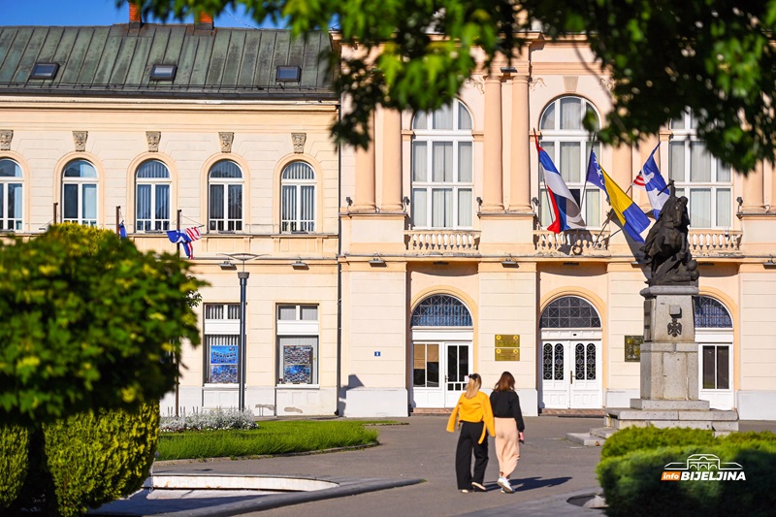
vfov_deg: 11.8
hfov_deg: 17.6
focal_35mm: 116
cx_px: 388
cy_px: 258
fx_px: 2500
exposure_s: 1/8000
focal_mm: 116
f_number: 3.2
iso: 100
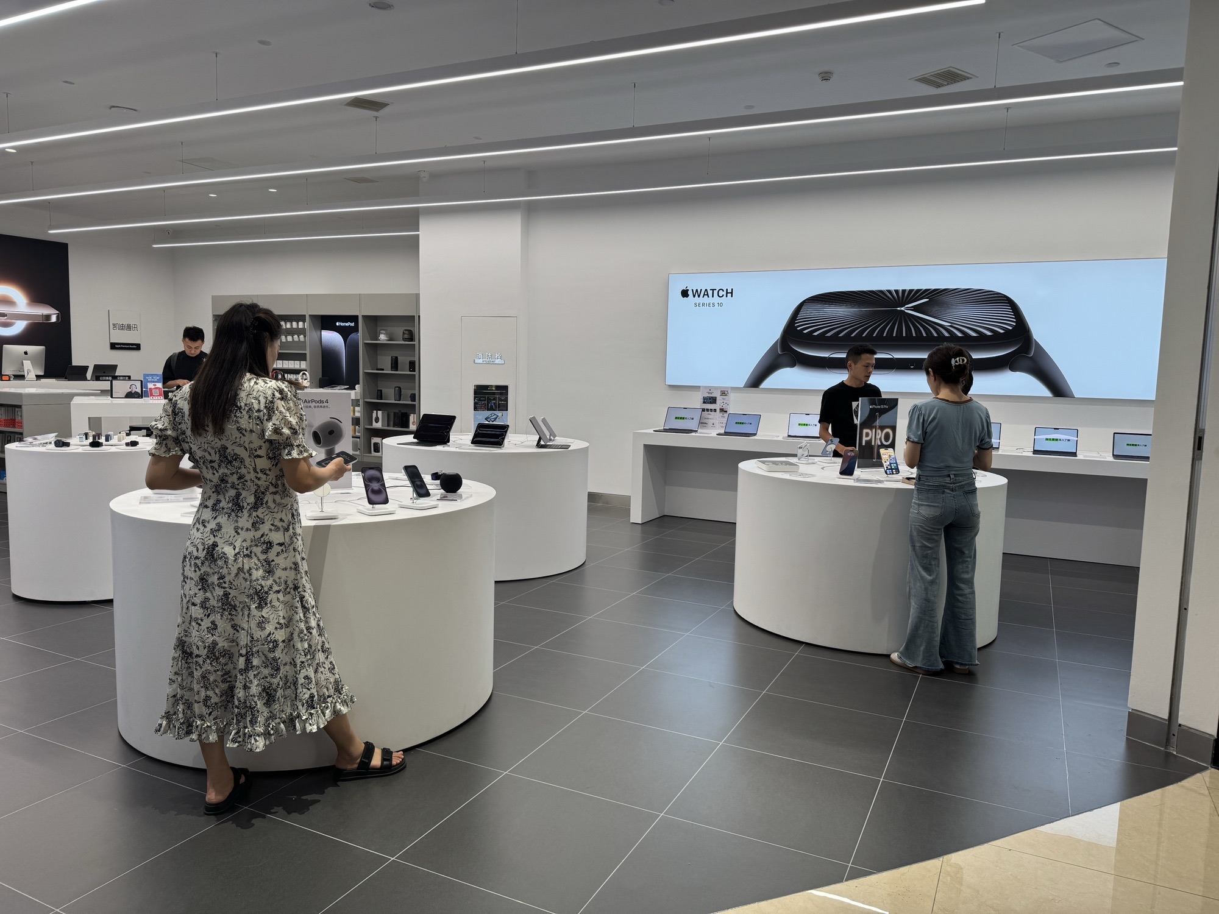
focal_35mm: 24
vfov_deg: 56.8
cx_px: 610
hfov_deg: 71.6
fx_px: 845
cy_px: 457
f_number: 1.78
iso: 64
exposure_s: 1/209
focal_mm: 6.76
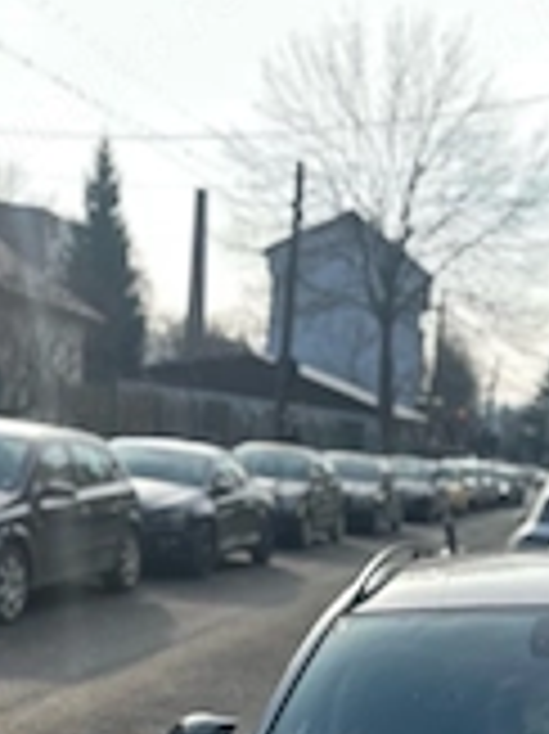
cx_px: 540
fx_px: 1249
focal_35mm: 59
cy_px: 838
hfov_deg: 23.8
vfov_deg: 29.1
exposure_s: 1/762
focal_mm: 6.86
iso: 80
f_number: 1.78
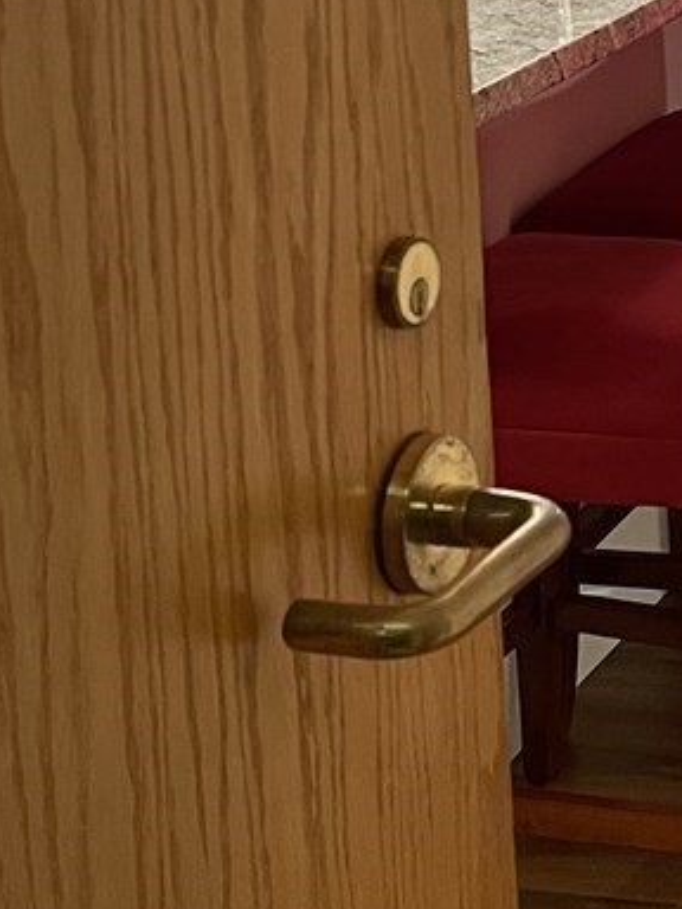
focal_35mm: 100
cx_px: 969
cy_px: -182
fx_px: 2627
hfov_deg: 14.0
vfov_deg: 18.6
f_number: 1.6
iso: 250
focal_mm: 5.1
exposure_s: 1/60
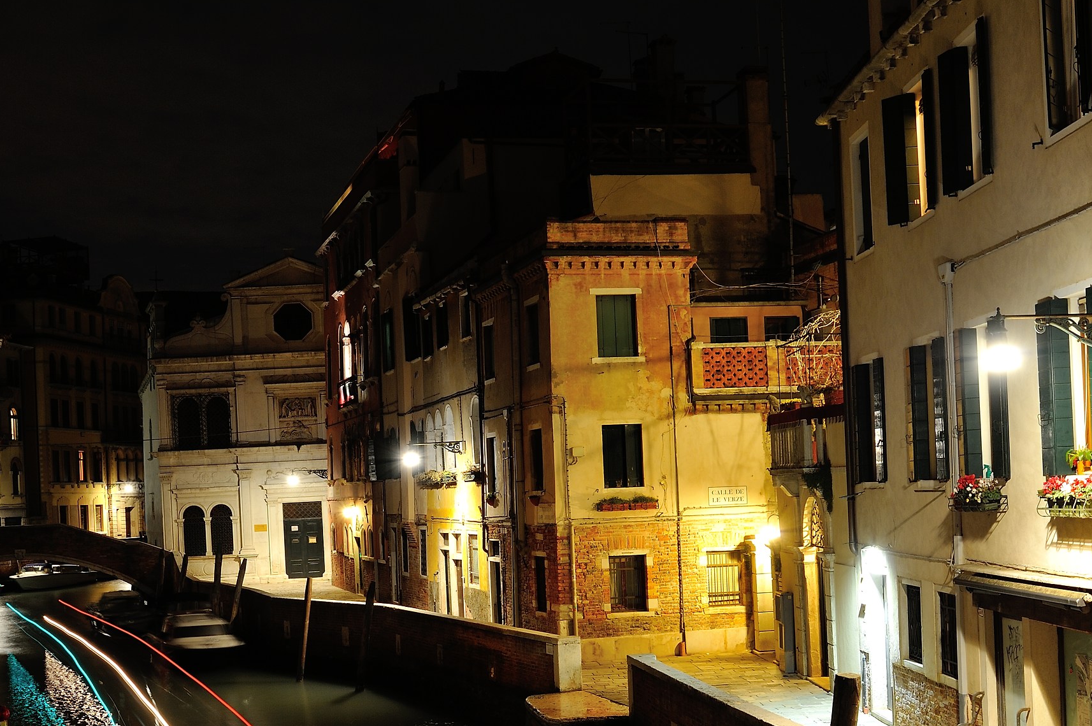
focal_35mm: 49
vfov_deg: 27.3
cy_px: 481
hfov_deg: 40.2
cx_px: 434
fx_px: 1485
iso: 200
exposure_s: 25
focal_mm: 35
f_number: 13
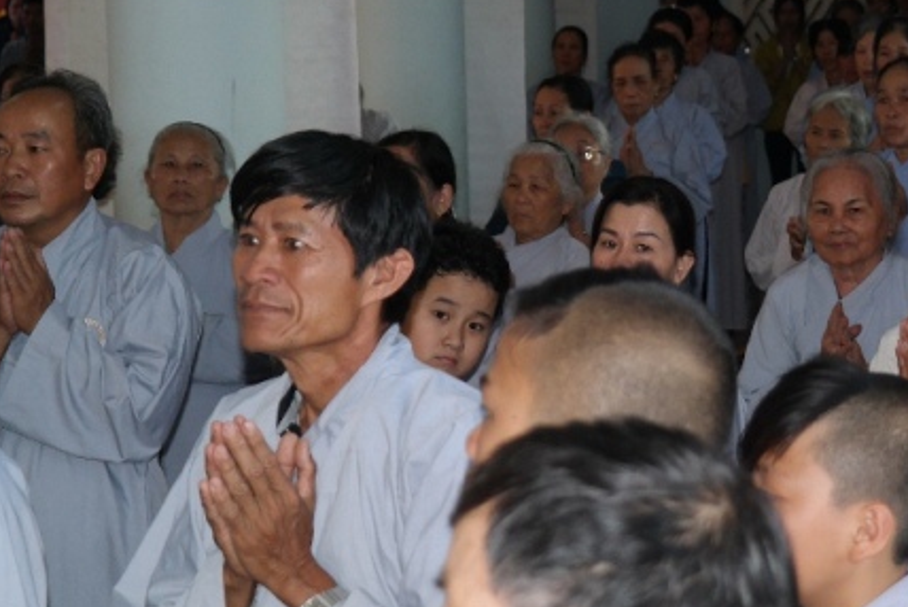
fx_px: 3256
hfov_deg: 15.7
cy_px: 166
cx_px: 759
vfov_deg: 10.6
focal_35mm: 129
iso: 400
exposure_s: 1/80
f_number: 5
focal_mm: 45
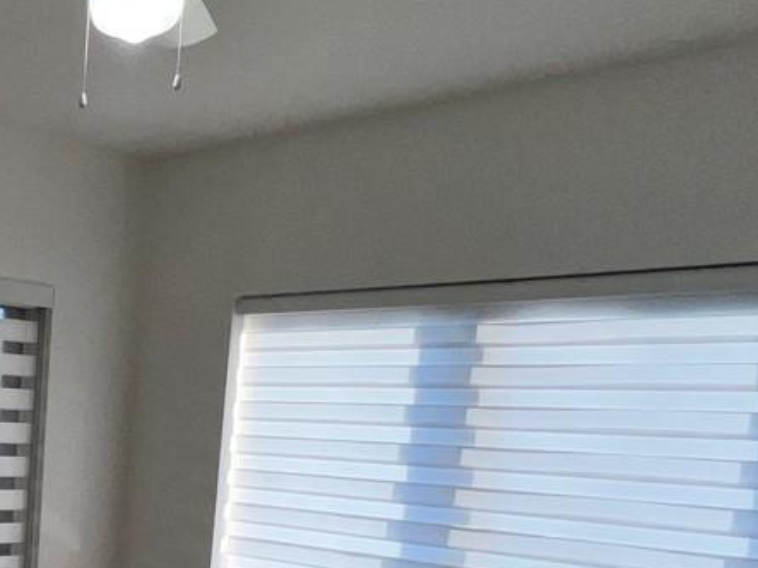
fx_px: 1029
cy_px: 535
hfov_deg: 34.6
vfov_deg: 29.3
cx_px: -84
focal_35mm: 47
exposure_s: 1/421
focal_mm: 1.57
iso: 25
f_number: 1.8
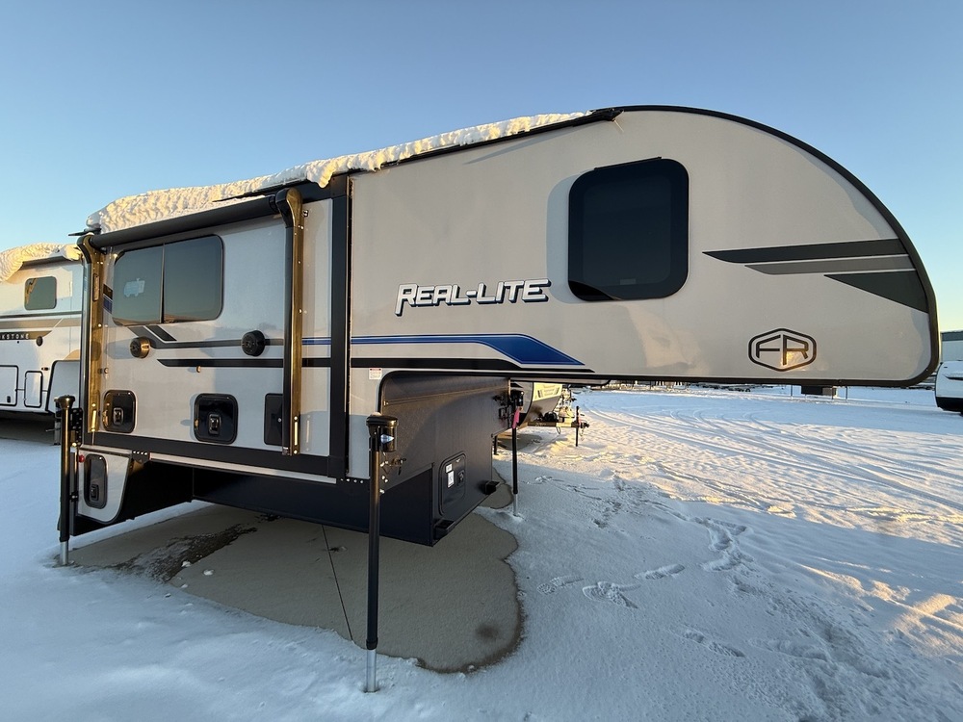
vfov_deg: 85.7
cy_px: 361
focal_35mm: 14
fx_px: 389
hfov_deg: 102.1
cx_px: 482
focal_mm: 2.22
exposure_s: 1/247
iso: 50
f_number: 2.2
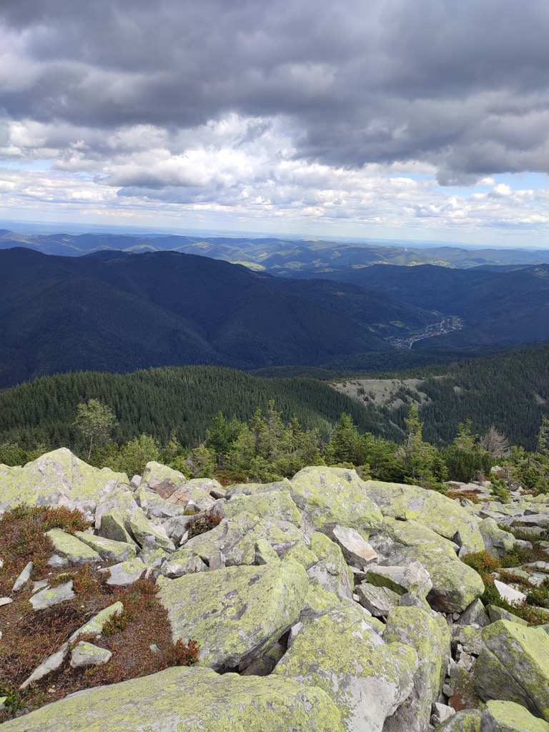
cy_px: 366
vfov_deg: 69.4
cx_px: 274
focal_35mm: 25
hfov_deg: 54.9
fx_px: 529
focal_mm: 6.04
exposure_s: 1/426
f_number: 1.9
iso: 50
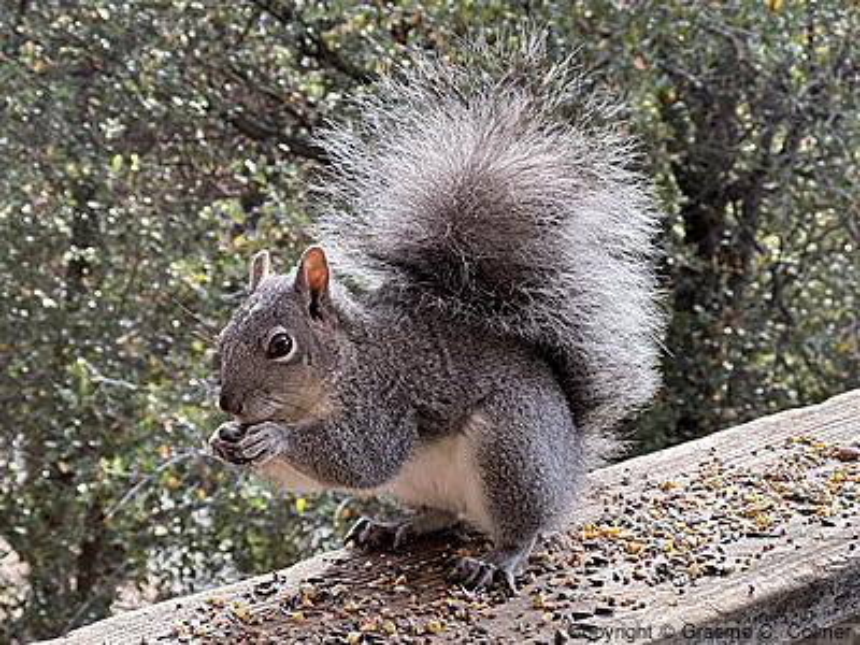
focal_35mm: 77
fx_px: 1913
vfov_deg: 19.1
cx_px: 430
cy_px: 322
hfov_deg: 25.3
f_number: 2.8
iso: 64
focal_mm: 9
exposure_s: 1/99
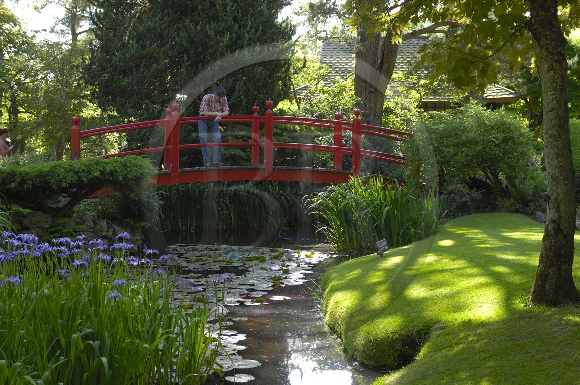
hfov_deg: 41.2
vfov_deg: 28.0
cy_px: 192
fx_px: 772
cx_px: 290
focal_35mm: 48
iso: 100
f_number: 5.6
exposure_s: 1/60
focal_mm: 32
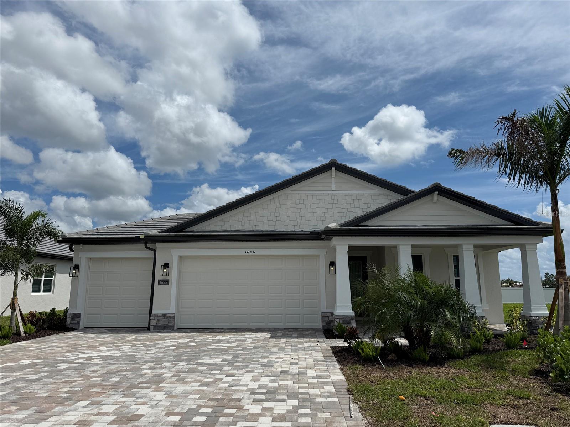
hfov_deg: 71.6
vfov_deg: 56.8
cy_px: 214
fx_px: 395
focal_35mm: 24
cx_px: 285
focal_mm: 6.76
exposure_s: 1/14286
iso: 80
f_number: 1.78
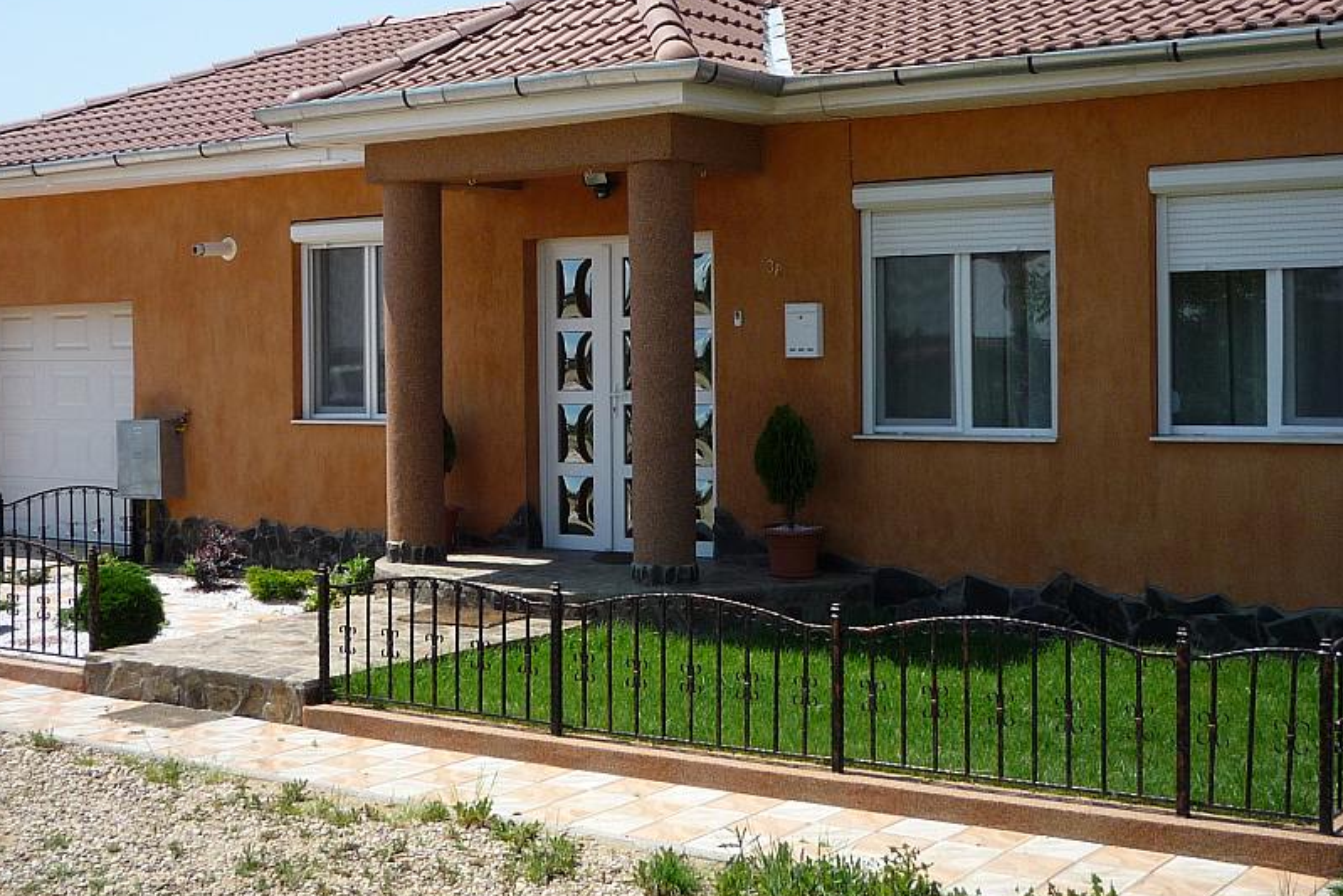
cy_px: 382
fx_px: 1865
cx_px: 612
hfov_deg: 39.6
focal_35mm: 50
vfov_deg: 27.0
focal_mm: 5.2
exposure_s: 1/400
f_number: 5
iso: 100
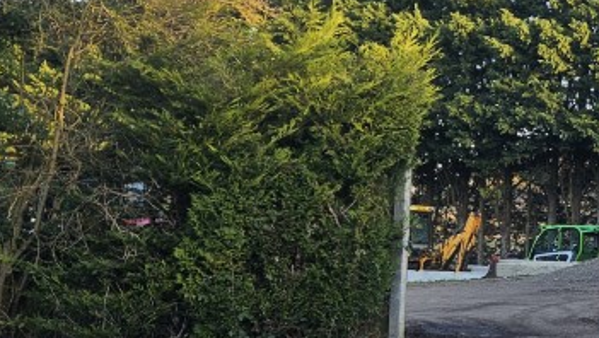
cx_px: 805
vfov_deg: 16.5
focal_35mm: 73
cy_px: 126
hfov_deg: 24.7
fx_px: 1160
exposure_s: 1/162
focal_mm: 5.4
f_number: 1.8
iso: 25
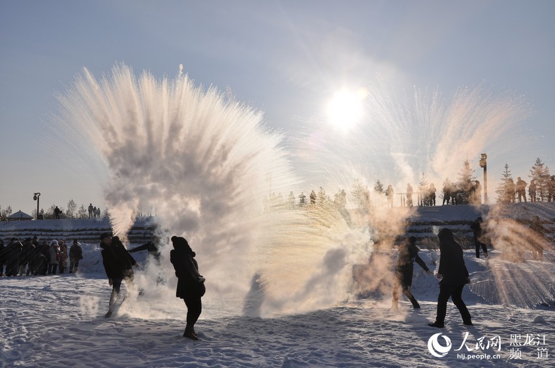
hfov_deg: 51.4
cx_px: 278
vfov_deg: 35.4
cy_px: 184
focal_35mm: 38
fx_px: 577
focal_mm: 25
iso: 200
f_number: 9
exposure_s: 1/2500
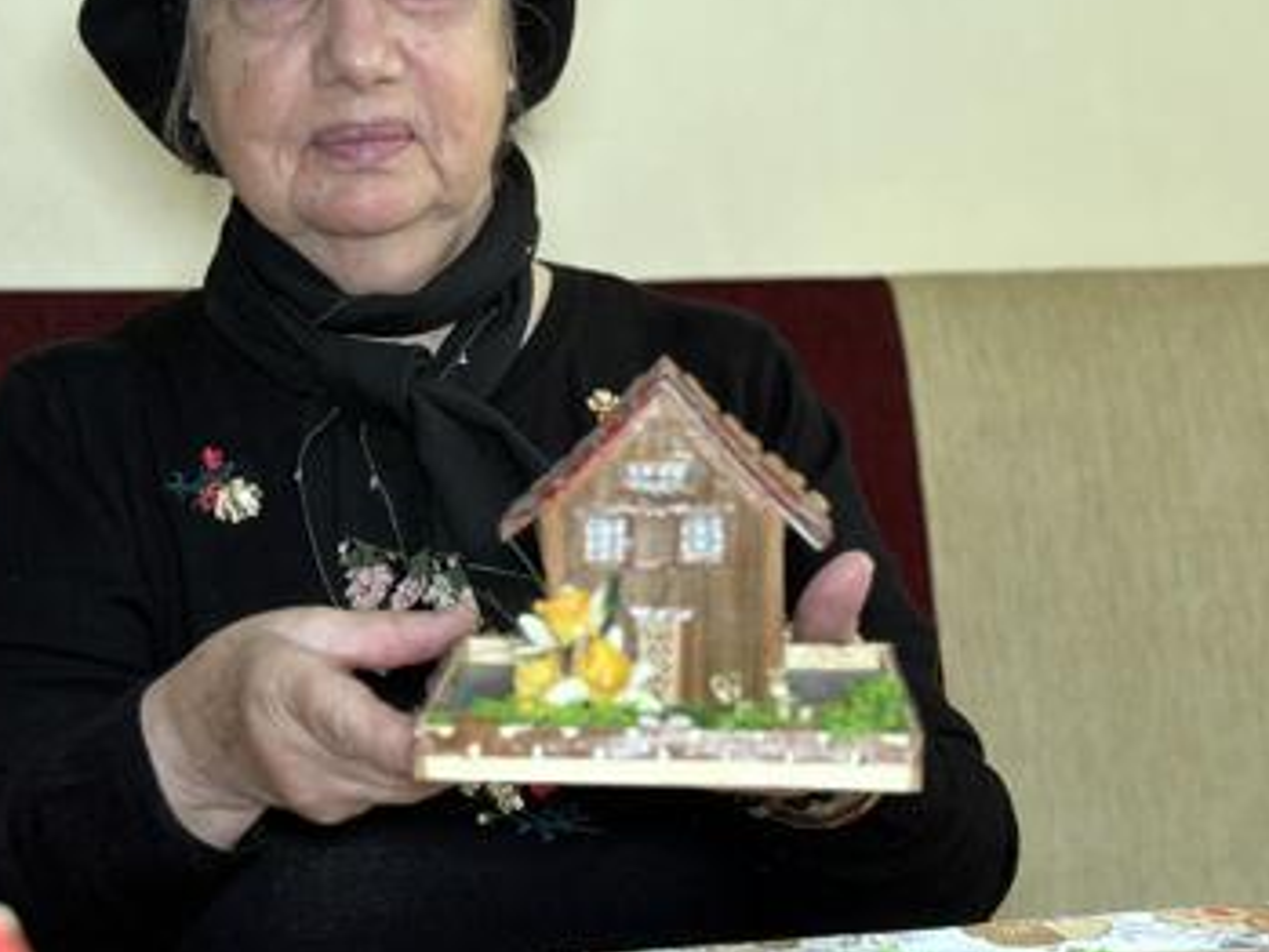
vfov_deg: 19.6
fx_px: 2750
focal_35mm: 75
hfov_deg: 25.7
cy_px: 367
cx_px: 360
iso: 250
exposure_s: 1/60
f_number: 1.78
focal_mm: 6.86
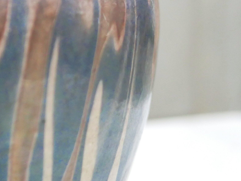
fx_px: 815
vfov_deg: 12.3
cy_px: -62
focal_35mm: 117
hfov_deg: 16.0
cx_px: -71
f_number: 1.7
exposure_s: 1/60
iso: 1600
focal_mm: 20
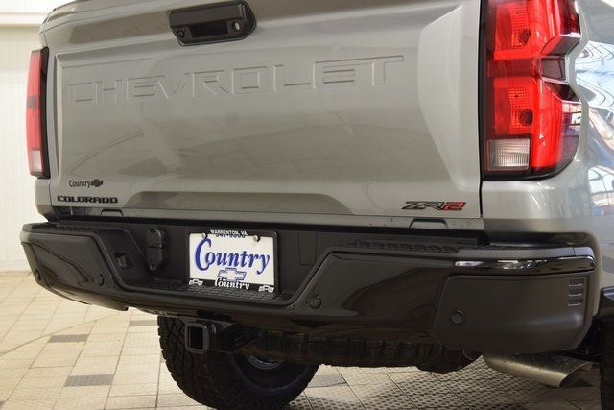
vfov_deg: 23.8
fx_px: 972
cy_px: 205
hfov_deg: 35.0
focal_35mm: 57
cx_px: 307
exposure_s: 1/15
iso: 720
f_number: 6.3
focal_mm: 38
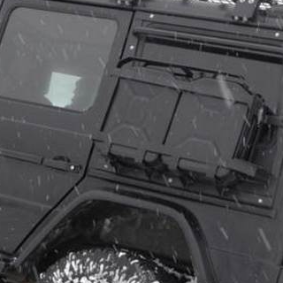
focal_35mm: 124
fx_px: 1147
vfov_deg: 14.1
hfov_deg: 14.0
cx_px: 70
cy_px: 144
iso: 200
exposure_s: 1/80
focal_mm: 26
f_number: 7.1
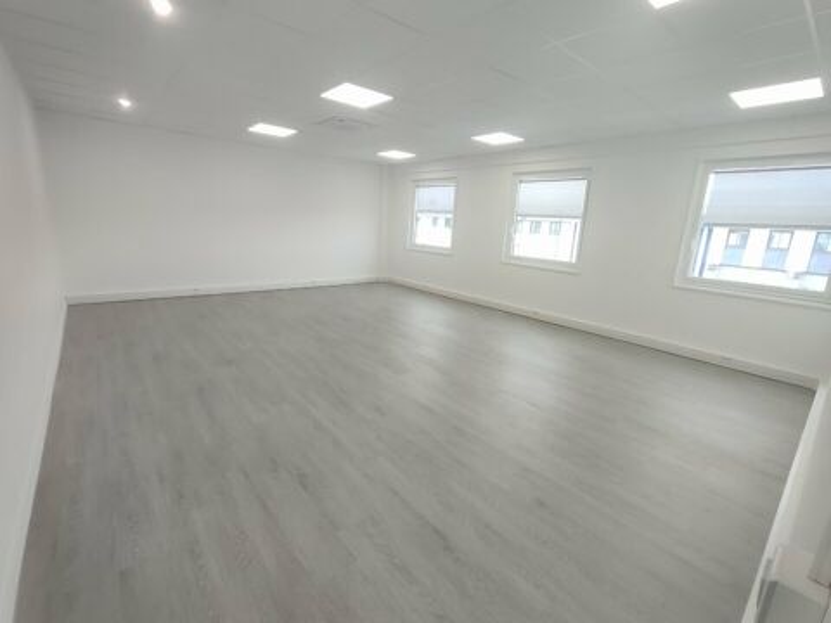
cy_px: 312
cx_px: 416
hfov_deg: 106.2
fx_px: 312
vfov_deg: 89.9
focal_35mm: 13
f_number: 2.2
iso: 152
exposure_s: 1/100
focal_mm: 1.66
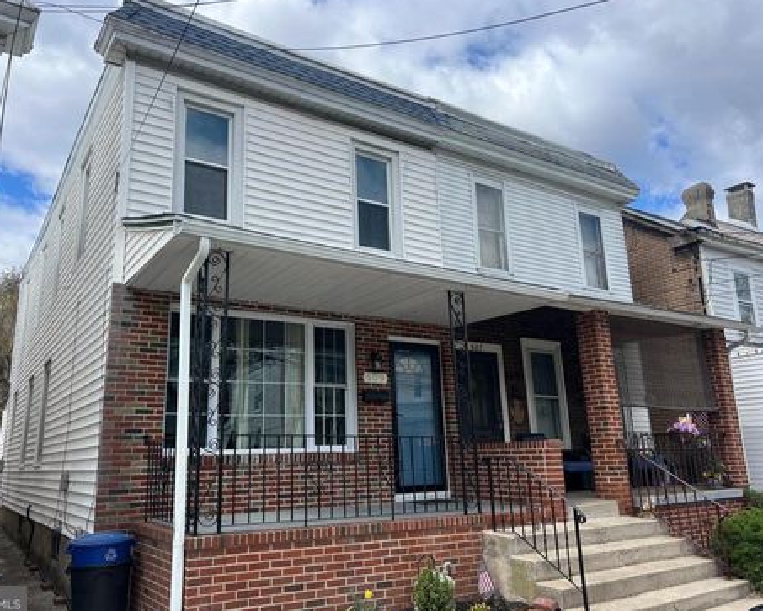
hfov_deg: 62.1
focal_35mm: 28
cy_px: 304
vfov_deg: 51.6
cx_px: 345
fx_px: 633
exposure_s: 1/3257
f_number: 1.5
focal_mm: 5.7
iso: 50
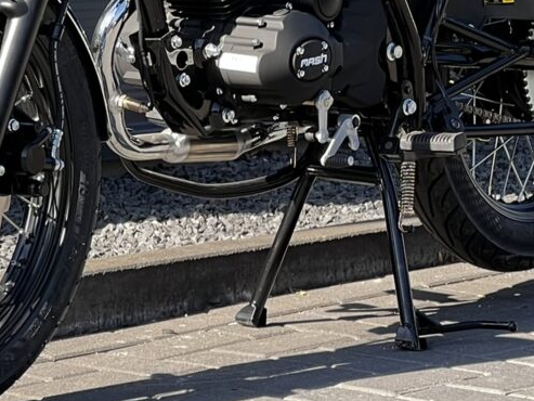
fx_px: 3703
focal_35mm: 240
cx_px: 188
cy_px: -92
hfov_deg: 8.2
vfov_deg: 6.2
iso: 32
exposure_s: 1/101
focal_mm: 9
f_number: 2.8
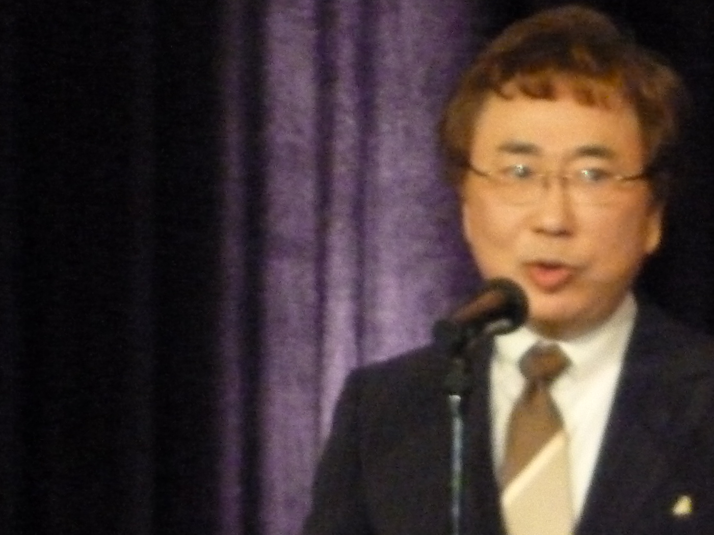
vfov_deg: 4.2
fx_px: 7362
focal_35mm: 357
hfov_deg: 5.5
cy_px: 447
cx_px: 711
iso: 1000
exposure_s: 1/60
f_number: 5.9
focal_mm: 22.5
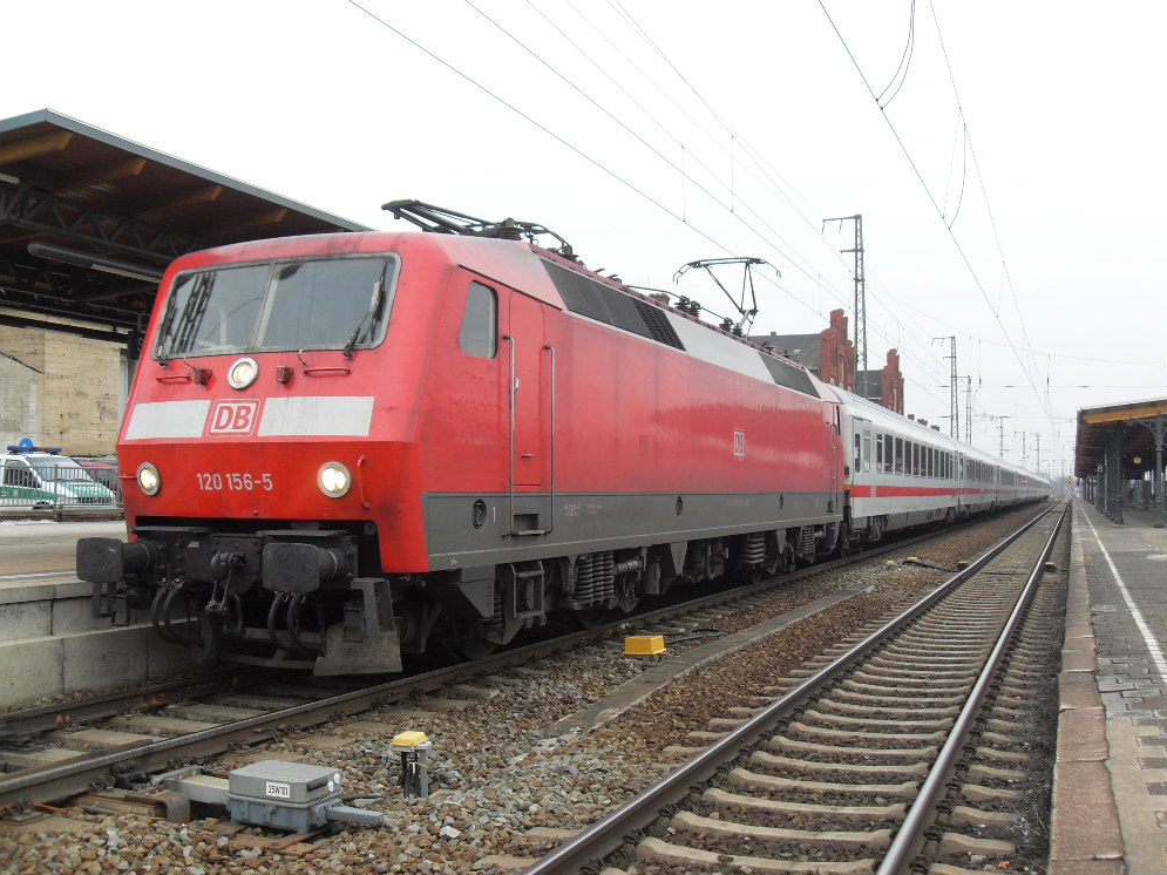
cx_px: 578
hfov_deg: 52.6
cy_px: 432
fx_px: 1180
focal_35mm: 35
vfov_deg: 40.7
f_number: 2.8
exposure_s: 1/180
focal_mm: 6.3
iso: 80
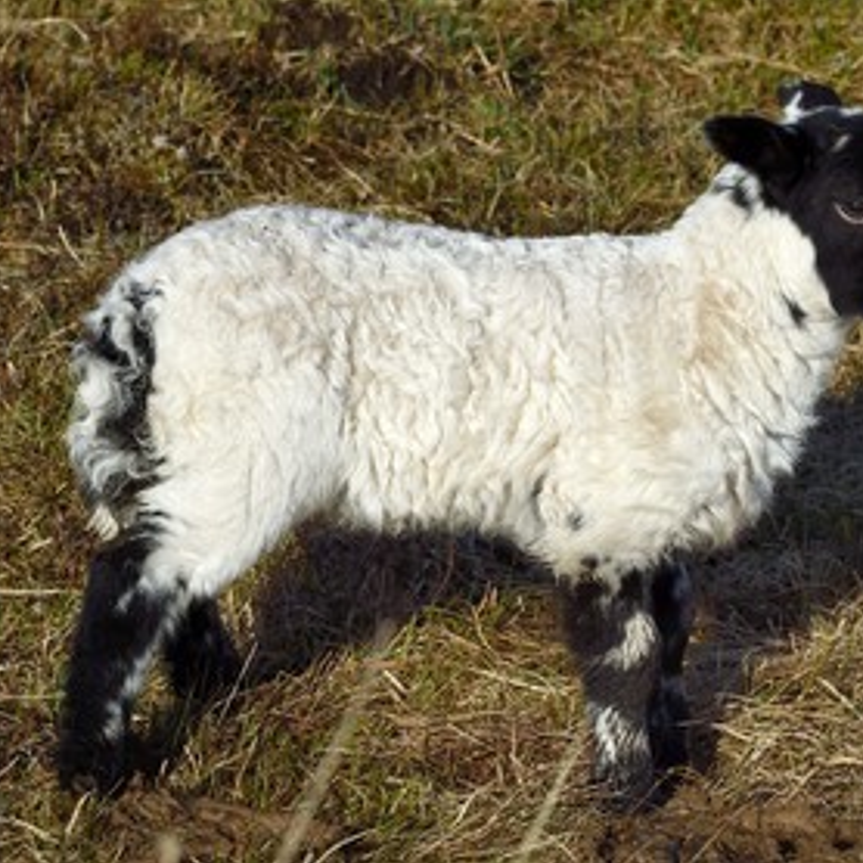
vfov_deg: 6.8
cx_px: 562
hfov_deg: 6.8
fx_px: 7249
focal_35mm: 257
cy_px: 432
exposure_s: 1/250
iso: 200
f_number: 16
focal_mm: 200
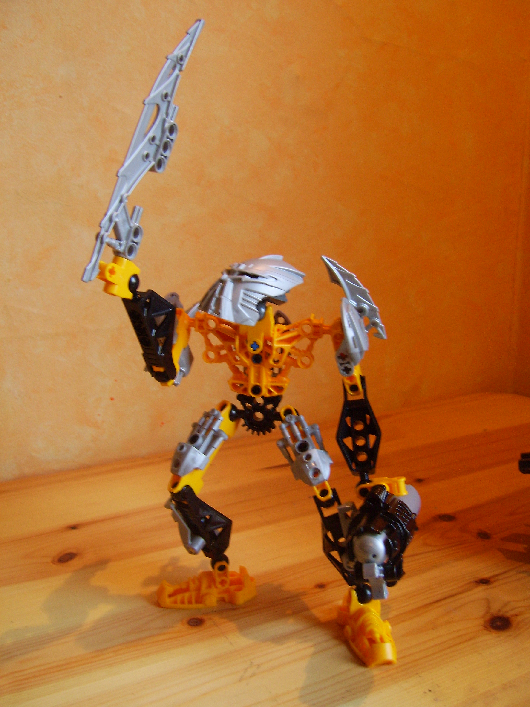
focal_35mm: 38
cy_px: 354
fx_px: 776
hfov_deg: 37.7
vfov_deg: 49.0
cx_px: 265
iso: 100
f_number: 2.8
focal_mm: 7.8
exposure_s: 1/20
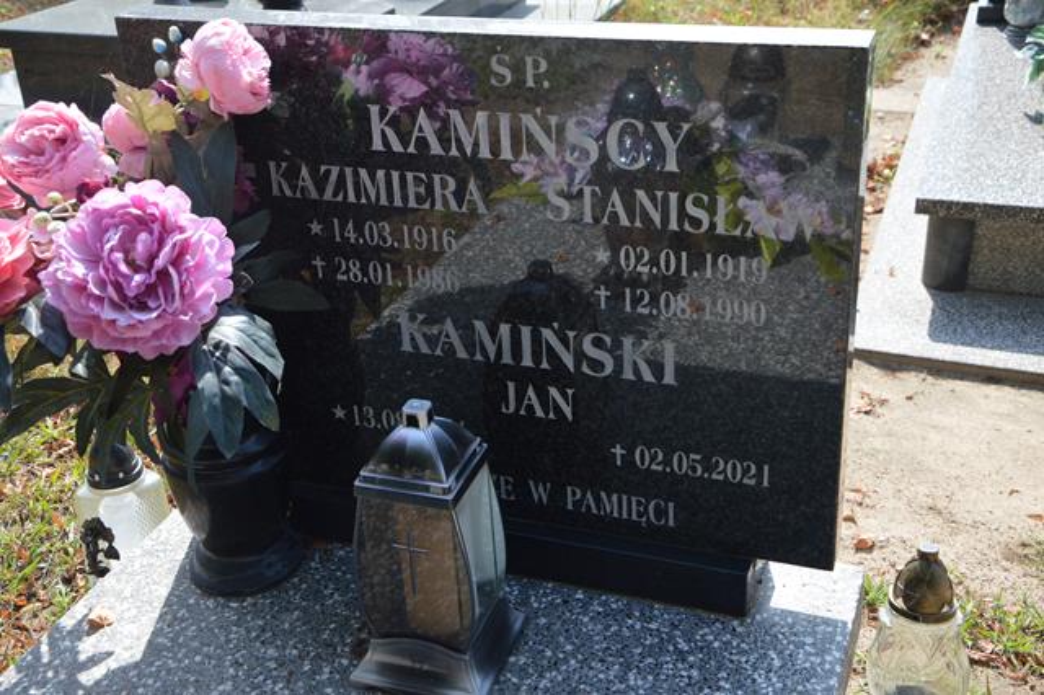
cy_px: 348
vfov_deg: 29.8
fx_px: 1304
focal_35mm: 45
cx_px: 522
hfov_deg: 43.6
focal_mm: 30
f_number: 5.6
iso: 100
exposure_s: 1/125
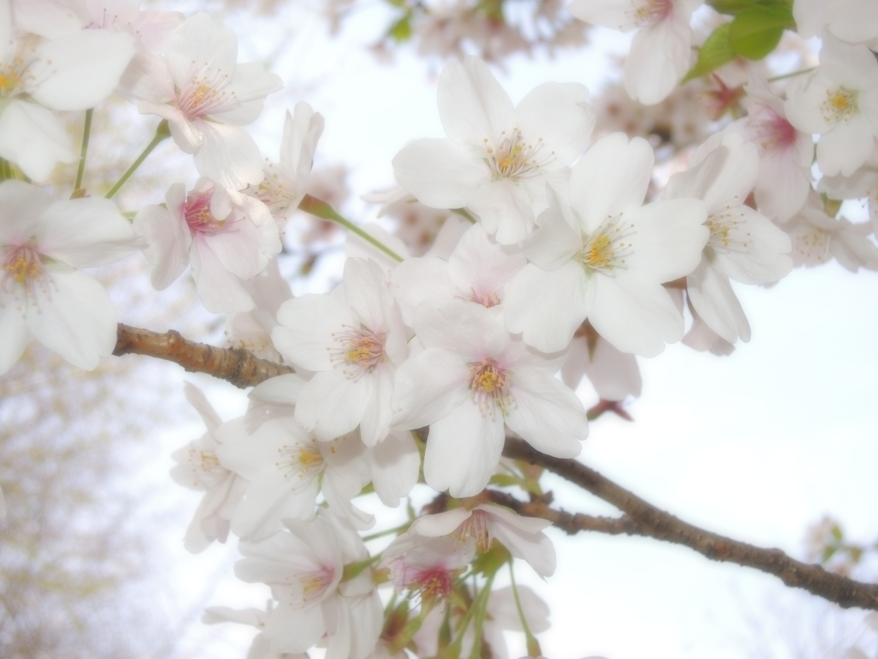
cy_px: 330
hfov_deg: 34.9
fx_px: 1395
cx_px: 439
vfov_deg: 26.6
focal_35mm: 55
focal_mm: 9.9
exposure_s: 1/250
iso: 100
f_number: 4
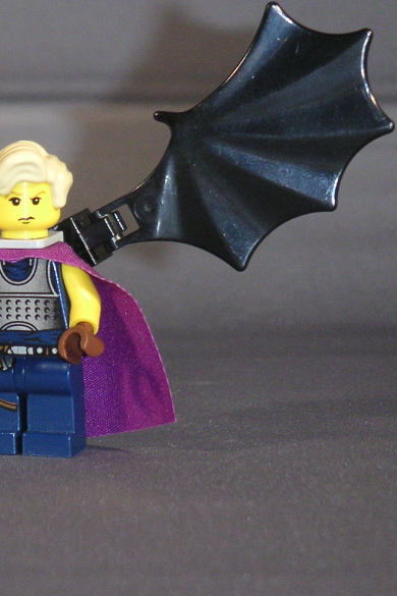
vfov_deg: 10.2
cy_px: 285
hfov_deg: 6.8
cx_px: -24
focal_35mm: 202
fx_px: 3341
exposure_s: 1/111
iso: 160
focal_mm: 17.1
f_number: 3.6
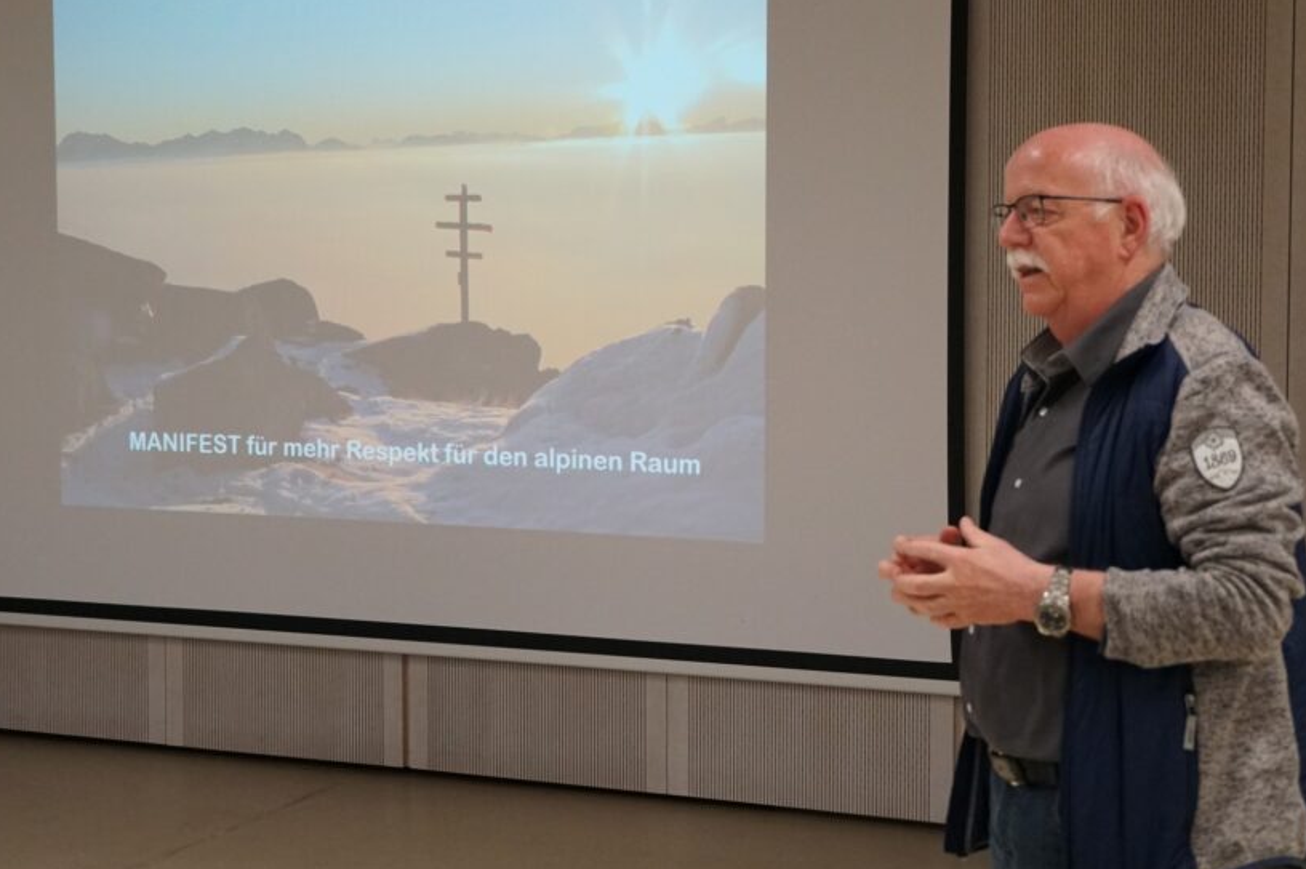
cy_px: 382
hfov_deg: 31.4
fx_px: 2320
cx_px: 648
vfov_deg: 21.2
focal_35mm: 64
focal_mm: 34
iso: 2500
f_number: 4.5
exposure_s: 1/160
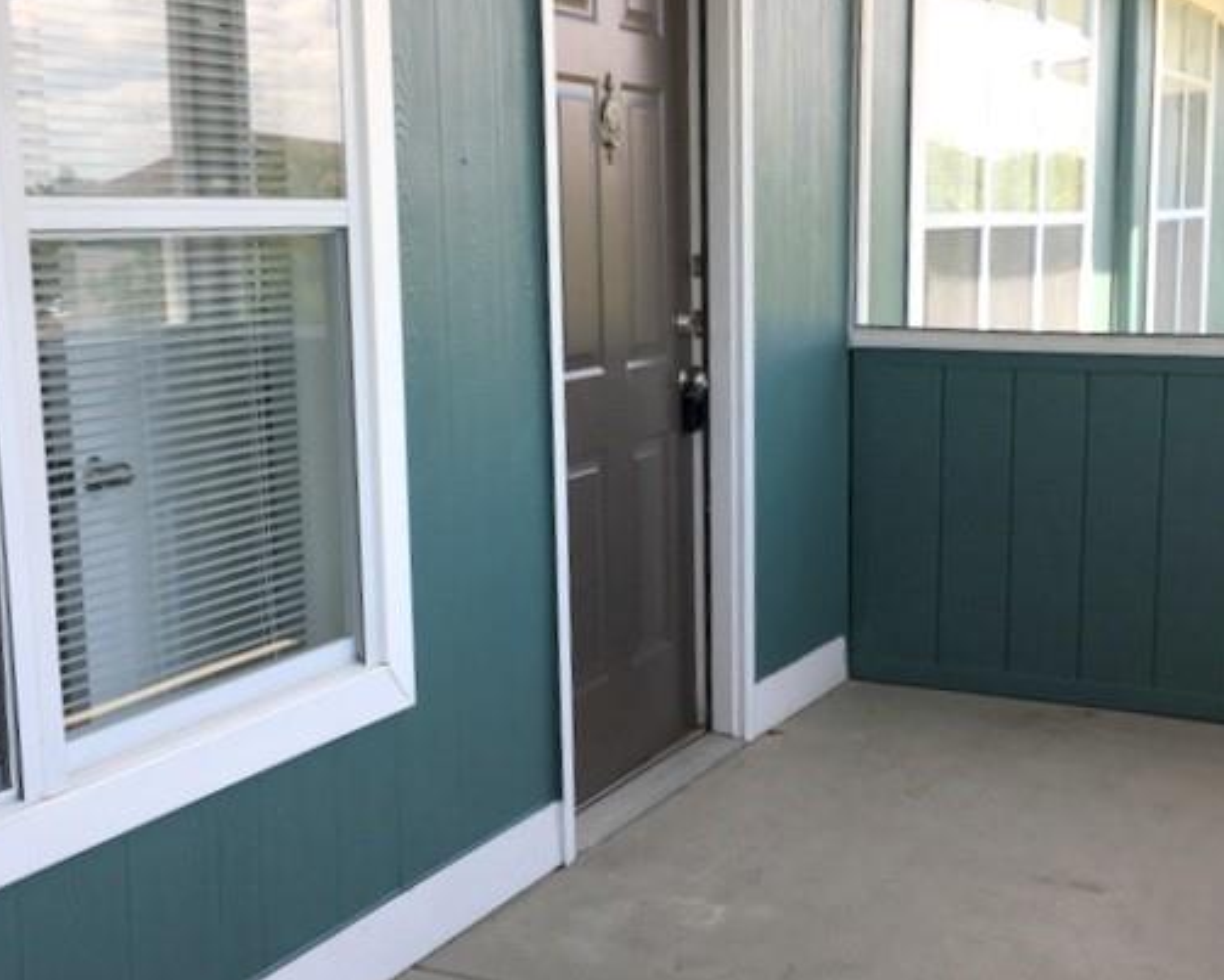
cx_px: 628
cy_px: 525
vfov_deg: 33.4
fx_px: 1631
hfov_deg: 41.1
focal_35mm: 45
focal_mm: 4.15
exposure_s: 1/174
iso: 25
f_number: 2.2
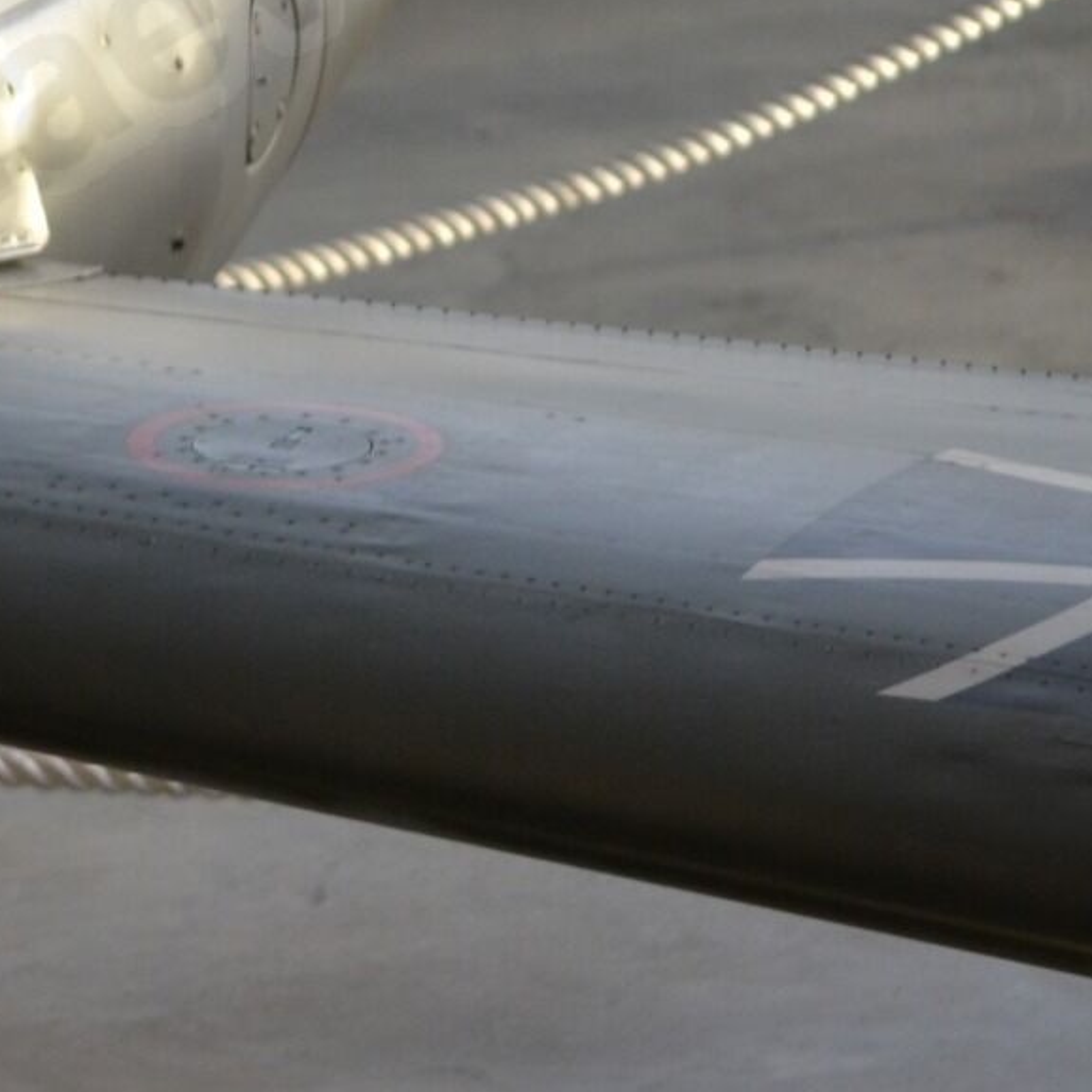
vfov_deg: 3.2
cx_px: -557
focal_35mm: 542
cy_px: 432
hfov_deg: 3.2
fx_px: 19344
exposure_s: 1/100
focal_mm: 120
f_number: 4.8
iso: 400
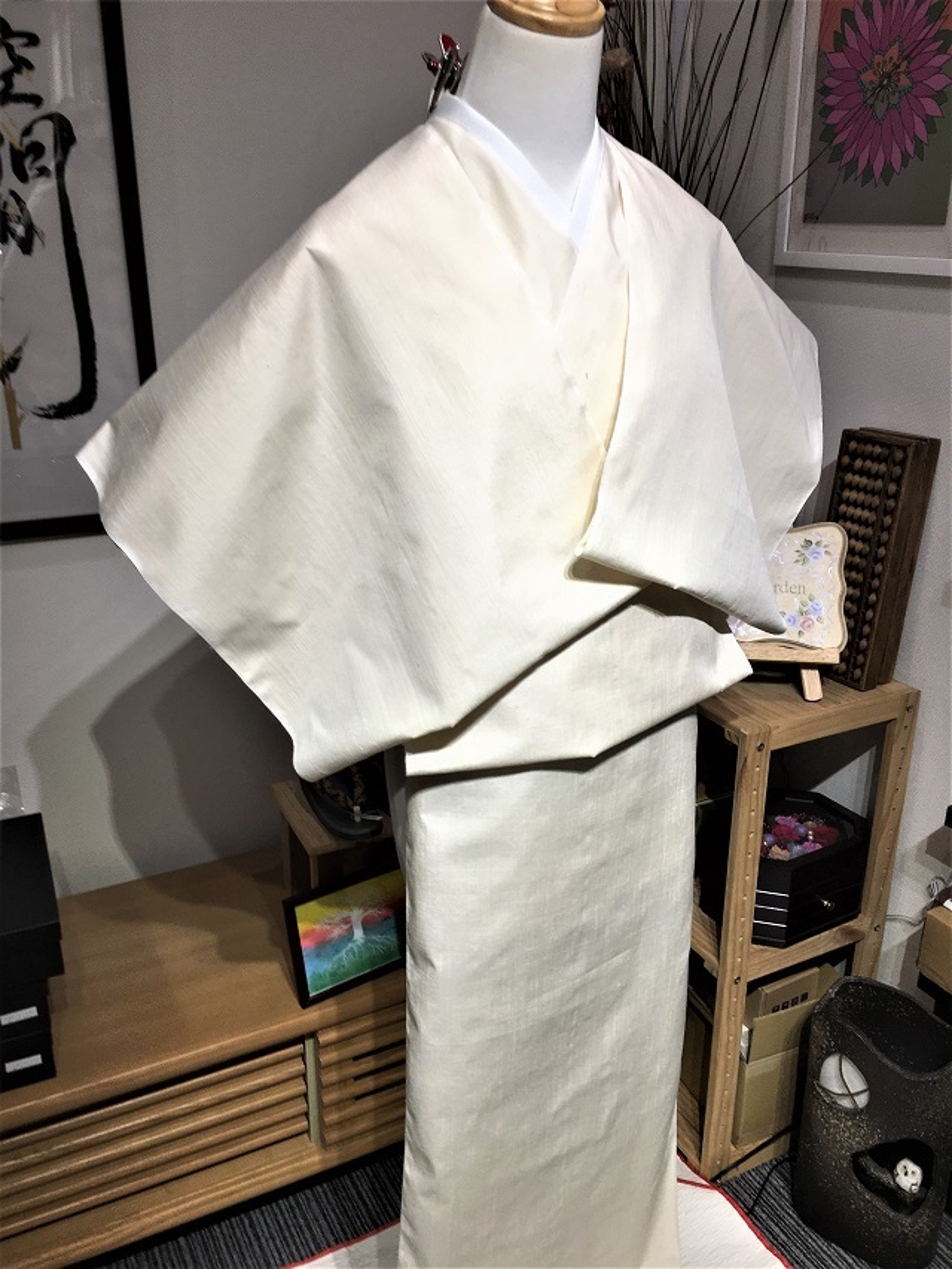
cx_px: 476
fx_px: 1063
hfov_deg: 48.2
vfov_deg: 61.7
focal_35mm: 29
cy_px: 634
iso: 25
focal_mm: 4.15
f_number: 2.2
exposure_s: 1/60
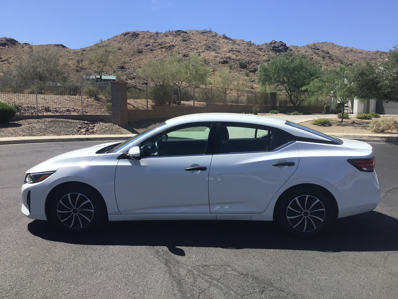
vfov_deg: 45.4
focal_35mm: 31
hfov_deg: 58.4
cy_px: 150
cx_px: 199
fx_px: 356
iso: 25
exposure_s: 1/1217
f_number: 2.4
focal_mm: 3.3
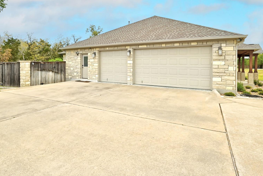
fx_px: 139
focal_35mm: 19
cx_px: 127
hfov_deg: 86.9
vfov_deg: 63.4
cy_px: 63
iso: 400
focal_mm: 14
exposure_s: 1/200
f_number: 10
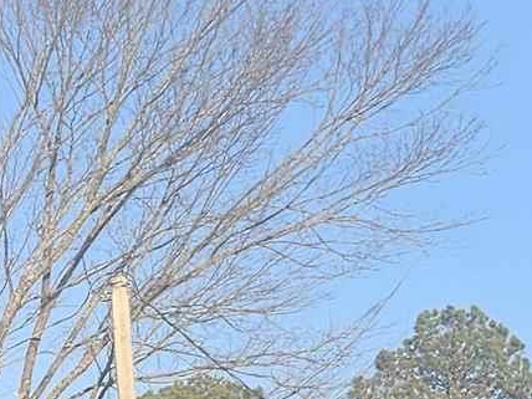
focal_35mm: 165
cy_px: 766
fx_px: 2536
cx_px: -962
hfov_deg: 9.7
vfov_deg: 8.6
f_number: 1.7
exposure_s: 1/211
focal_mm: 6.3
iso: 10
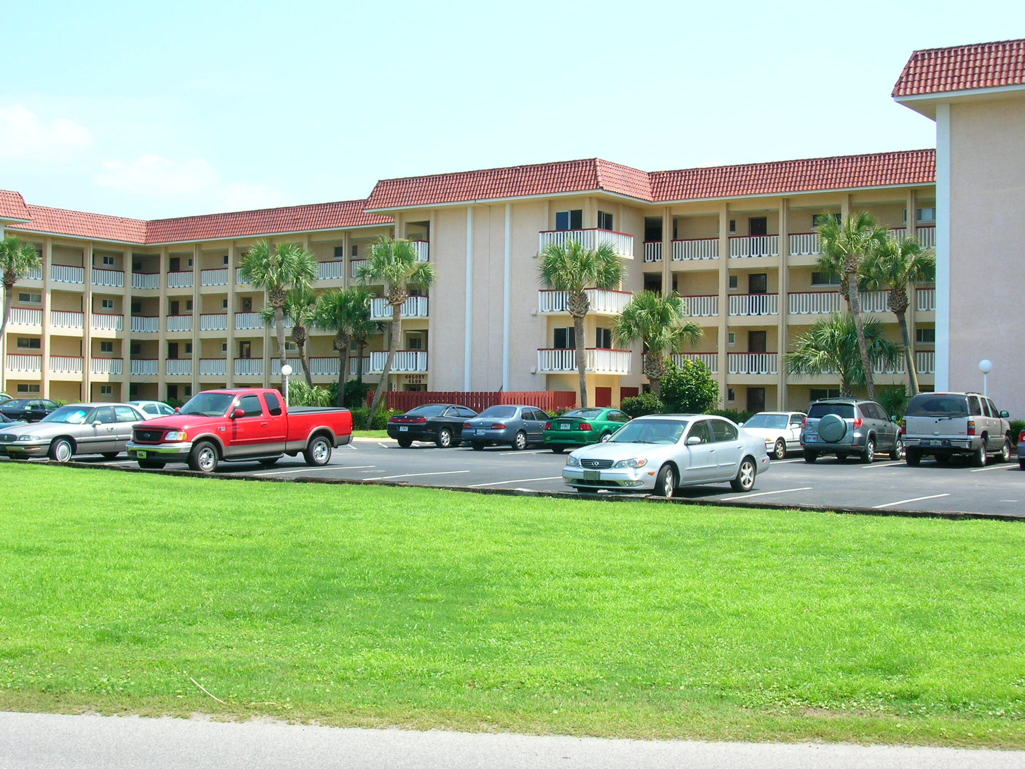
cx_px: 512
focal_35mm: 46
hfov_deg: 41.2
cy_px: 384
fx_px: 1362
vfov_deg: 31.5
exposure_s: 1/145
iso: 50
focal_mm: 7.7
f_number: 5.4
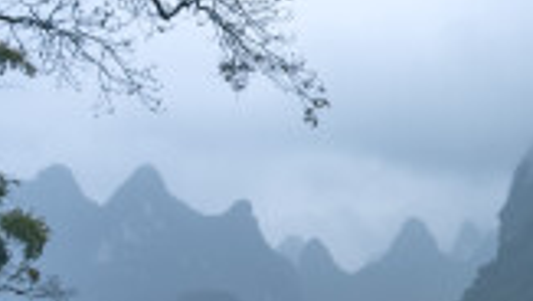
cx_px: 551
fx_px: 1061
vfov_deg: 16.1
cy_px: 227
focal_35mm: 75
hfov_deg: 26.5
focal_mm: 30
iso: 400
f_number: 5
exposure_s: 1/640
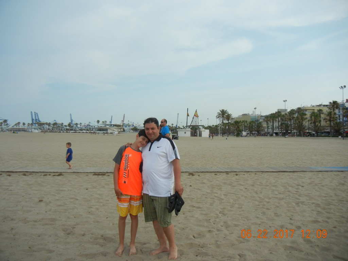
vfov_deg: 46.8
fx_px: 302
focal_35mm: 30
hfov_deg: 60.0
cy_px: 130
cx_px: 174
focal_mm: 5.4
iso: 160
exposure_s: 1/334
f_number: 7
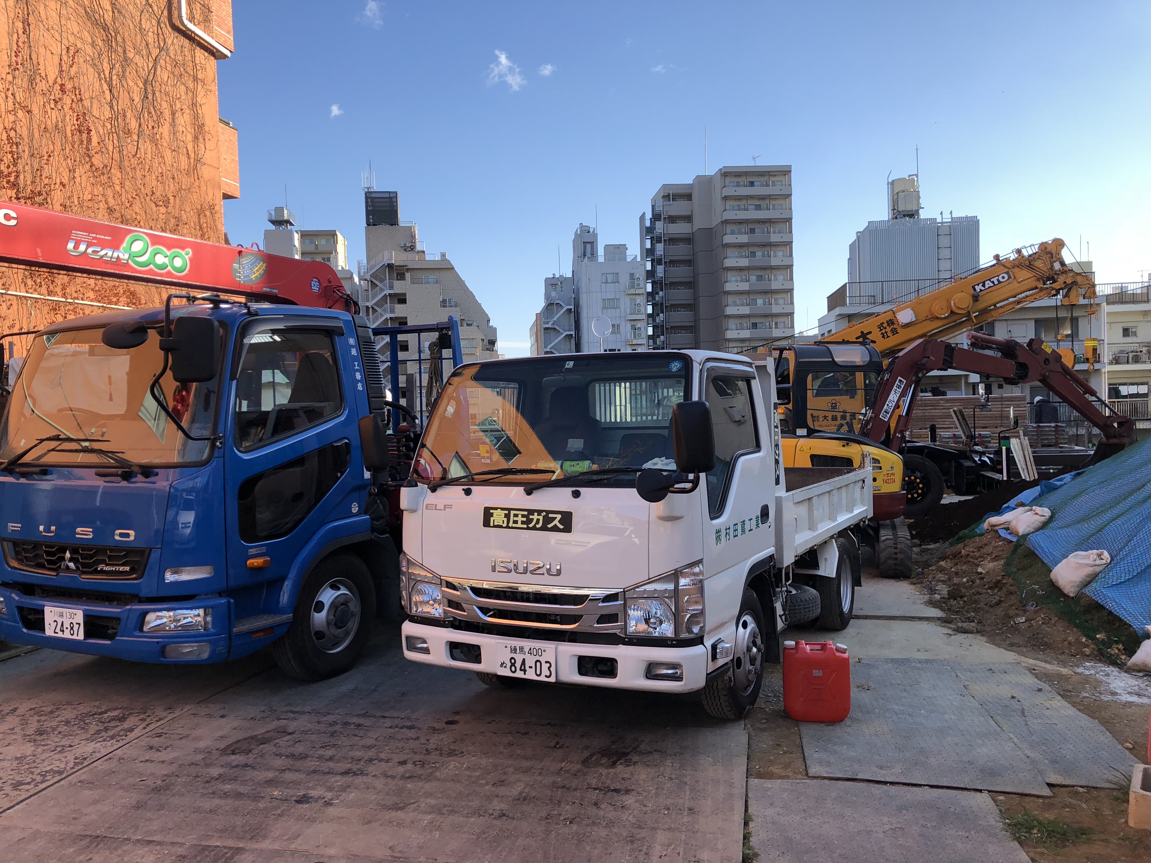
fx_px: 931
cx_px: 576
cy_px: 432
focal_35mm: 28
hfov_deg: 63.4
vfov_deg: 49.7
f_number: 1.8
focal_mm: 4
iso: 20
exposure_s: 1/899
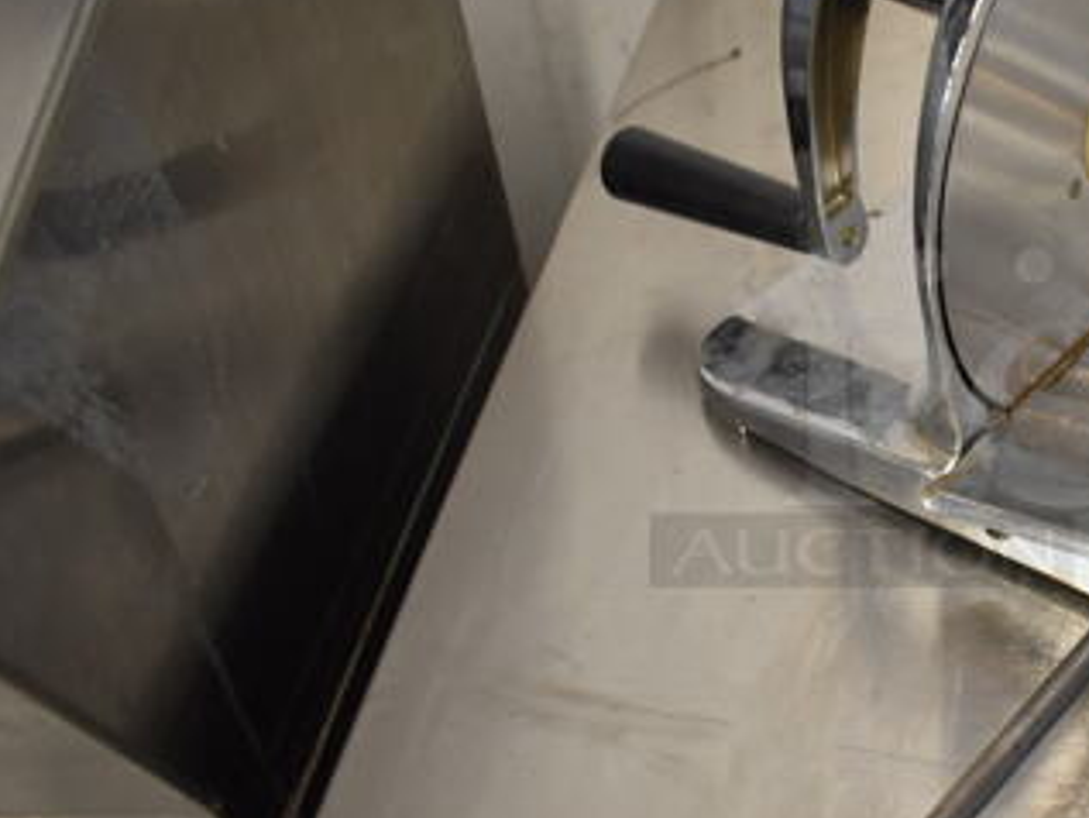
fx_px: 1574
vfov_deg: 29.1
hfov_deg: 35.3
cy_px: 406
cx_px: 1034
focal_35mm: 50
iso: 1250
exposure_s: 1/60
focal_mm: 18
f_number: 4
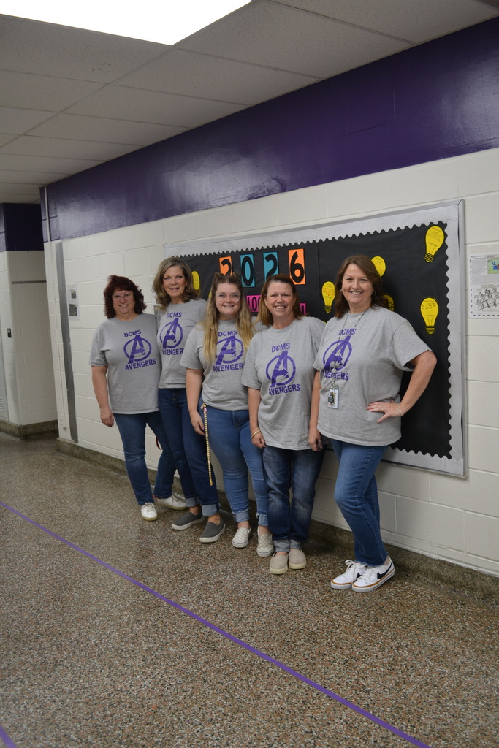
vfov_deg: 57.2
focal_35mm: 33
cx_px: 250
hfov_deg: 40.0
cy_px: 374
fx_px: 686
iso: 400
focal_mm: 22
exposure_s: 1/50
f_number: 4
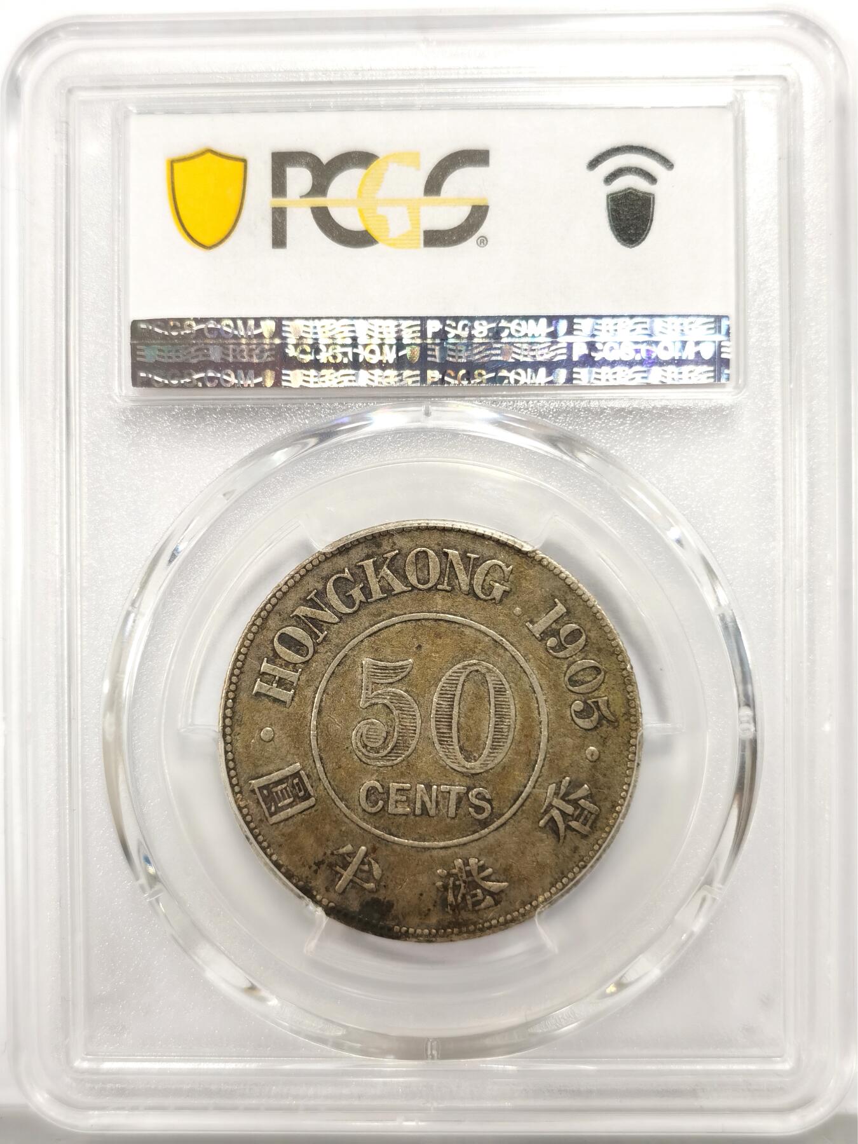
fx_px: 1785
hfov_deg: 27.0
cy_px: 572
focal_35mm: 54
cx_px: 429
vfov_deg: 35.5
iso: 160
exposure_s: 1/100
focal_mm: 5.56
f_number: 16
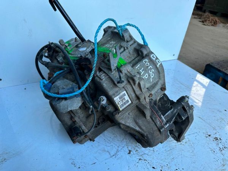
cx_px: 114
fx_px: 158
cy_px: 86
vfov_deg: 56.8
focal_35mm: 24
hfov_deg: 71.6
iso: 64
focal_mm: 6.86
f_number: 1.78
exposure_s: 1/136
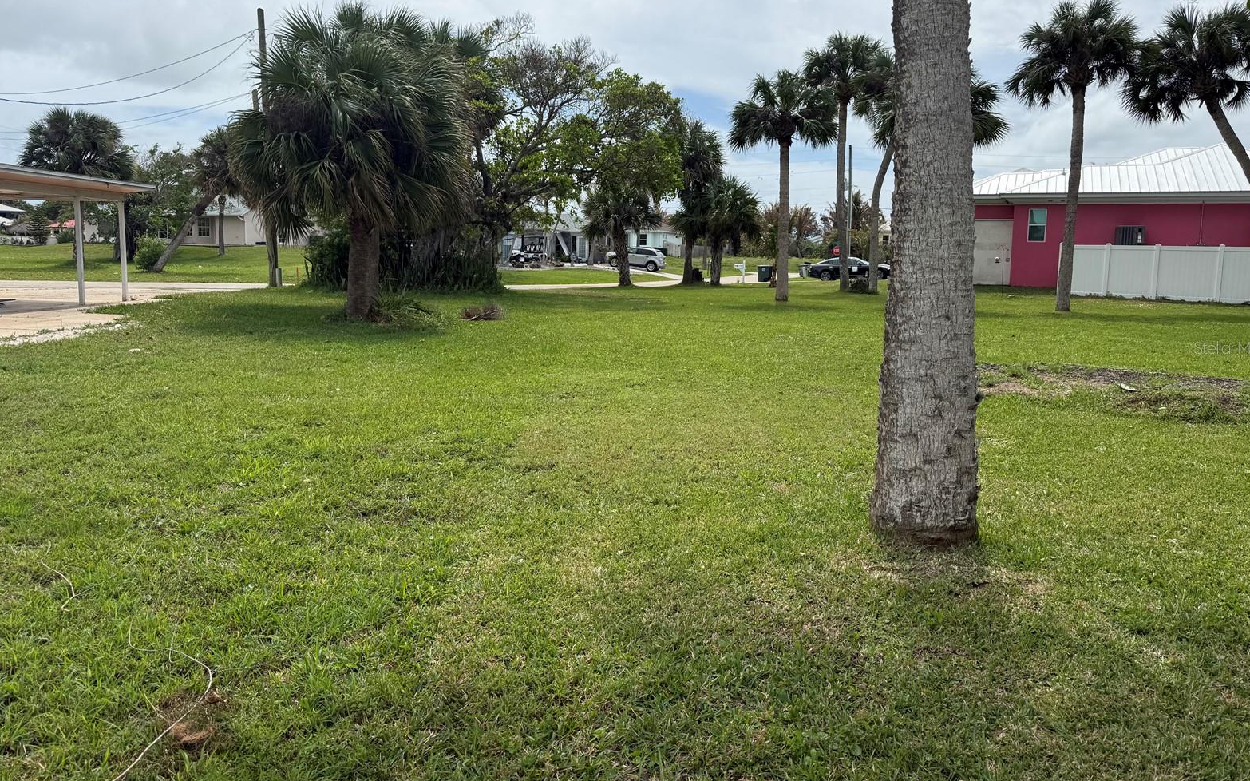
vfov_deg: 47.5
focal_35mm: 26
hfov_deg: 70.4
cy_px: 347
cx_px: 631
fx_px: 886
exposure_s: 1/6711
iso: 80
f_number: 1.78
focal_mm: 6.76
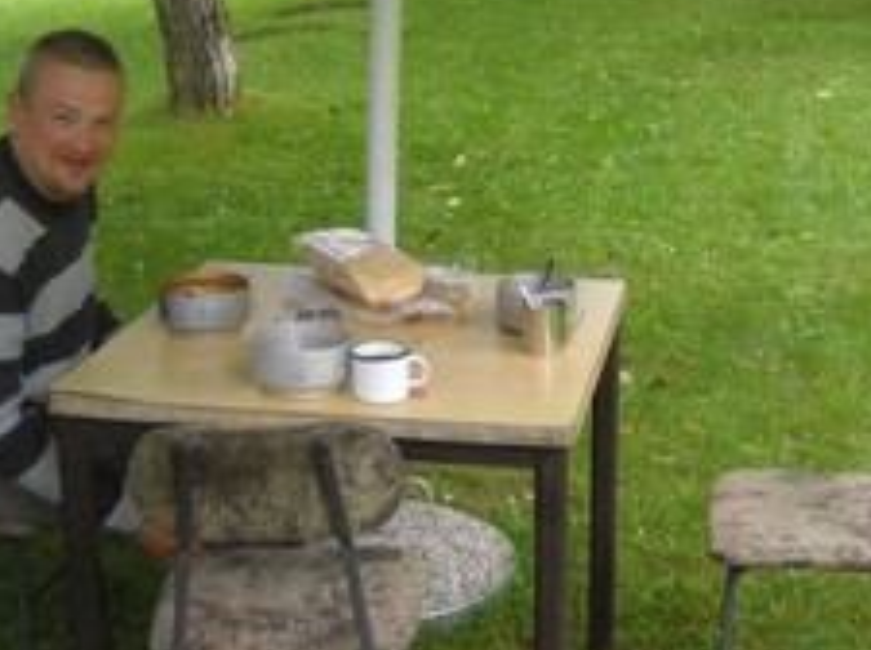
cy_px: 209
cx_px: 546
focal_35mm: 73
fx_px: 1834
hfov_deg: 26.6
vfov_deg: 20.0
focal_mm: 6.72
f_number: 3.1
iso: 154
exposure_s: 1/60
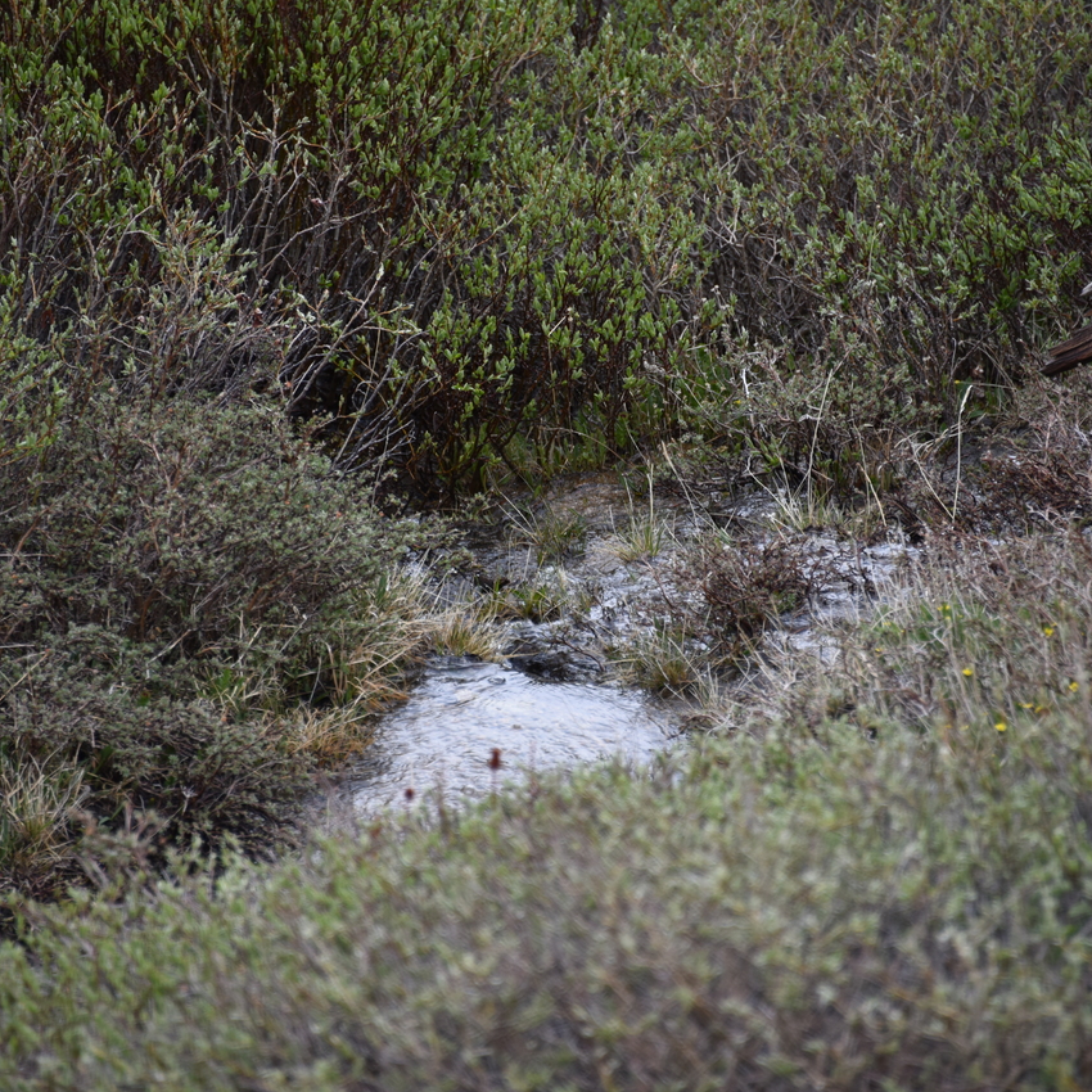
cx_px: 542
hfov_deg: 4.6
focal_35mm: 384
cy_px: 546
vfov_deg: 4.6
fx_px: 13705
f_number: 5.6
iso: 400
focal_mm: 300
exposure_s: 1/640
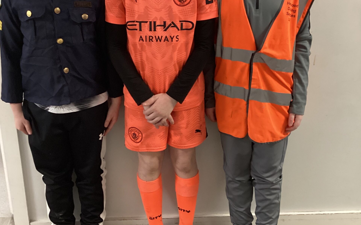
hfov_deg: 45.3
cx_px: 180
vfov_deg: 29.2
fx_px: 433
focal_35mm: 44
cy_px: 93
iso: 250
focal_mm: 3.3
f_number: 2.4
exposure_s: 1/33
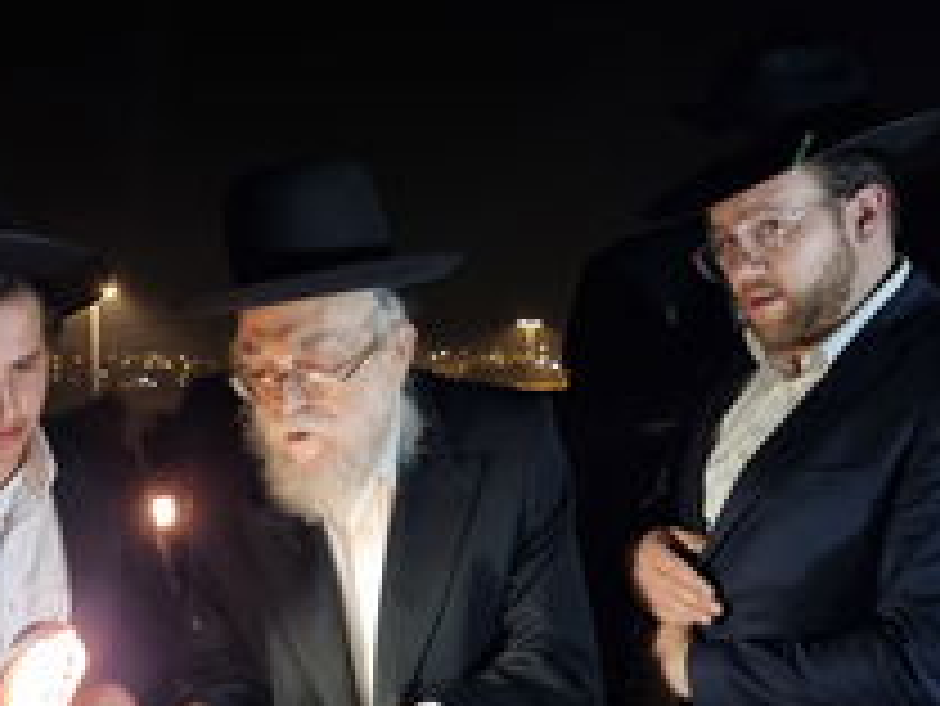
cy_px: 418
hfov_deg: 41.1
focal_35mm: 46
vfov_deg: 31.5
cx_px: 409
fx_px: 1250
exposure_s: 1/33
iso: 640
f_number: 1.8
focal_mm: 6.7
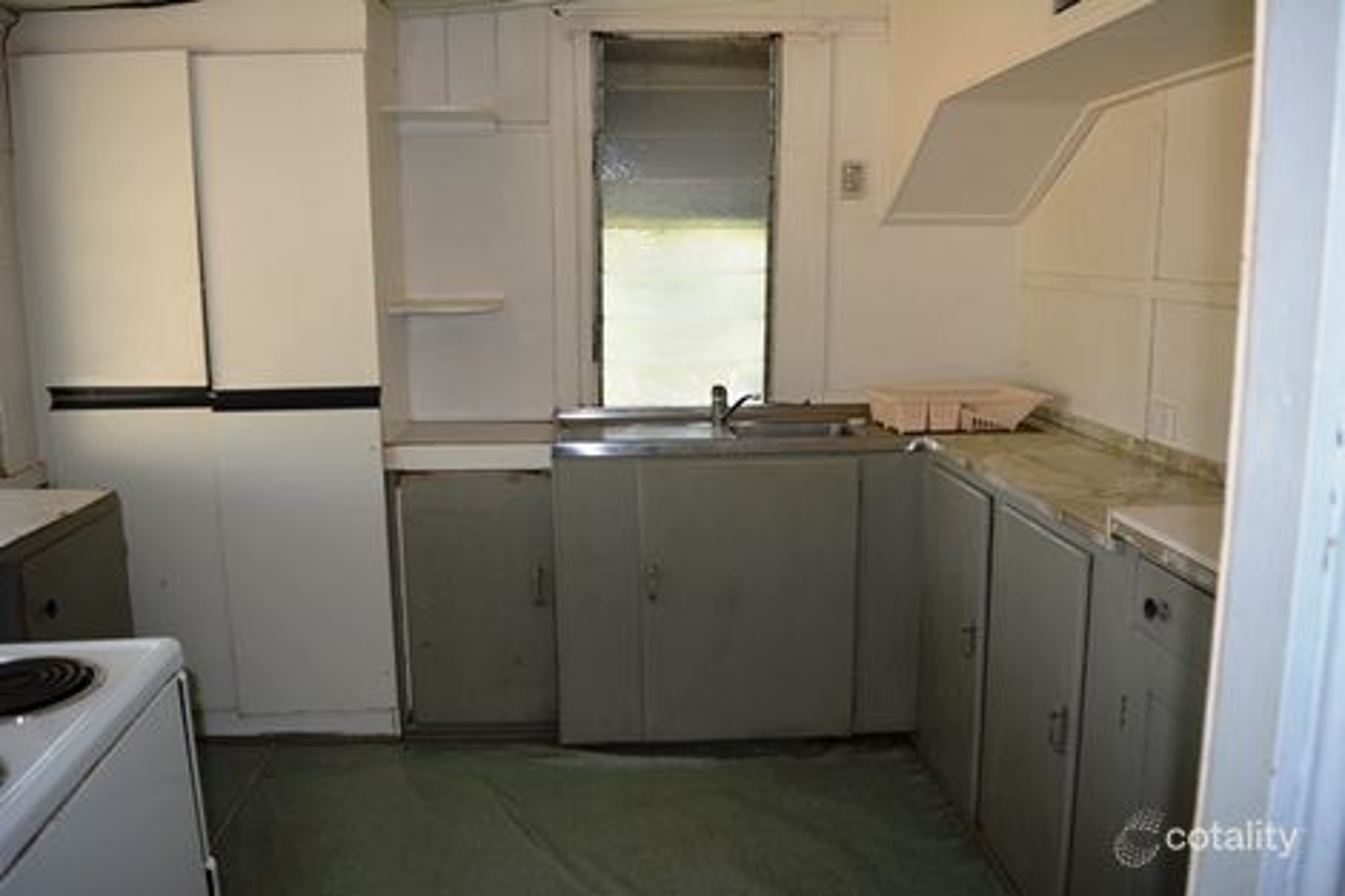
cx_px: 672
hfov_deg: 61.9
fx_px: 1120
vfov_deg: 43.6
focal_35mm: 30
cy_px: 448
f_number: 3.5
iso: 400
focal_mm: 20
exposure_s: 1/125
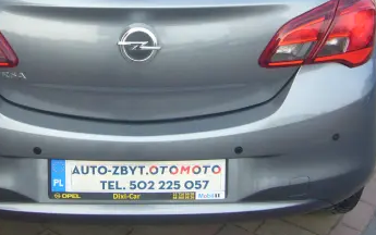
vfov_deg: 23.0
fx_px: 564
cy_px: 24
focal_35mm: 55
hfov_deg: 36.6
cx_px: 135
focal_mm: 4.6
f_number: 2.8
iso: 80
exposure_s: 1/200
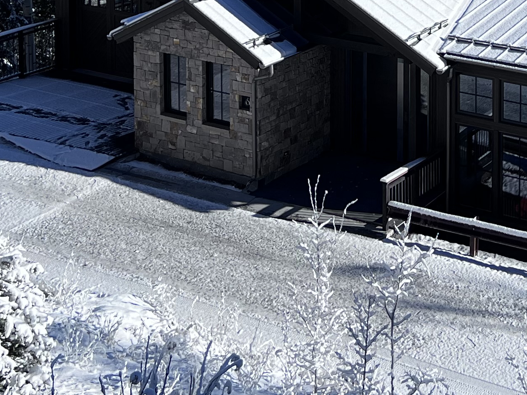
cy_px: -219
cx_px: 497
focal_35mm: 83
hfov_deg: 22.8
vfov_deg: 16.1
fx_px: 1263
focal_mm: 5.7
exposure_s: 1/5076
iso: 50
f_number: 1.5
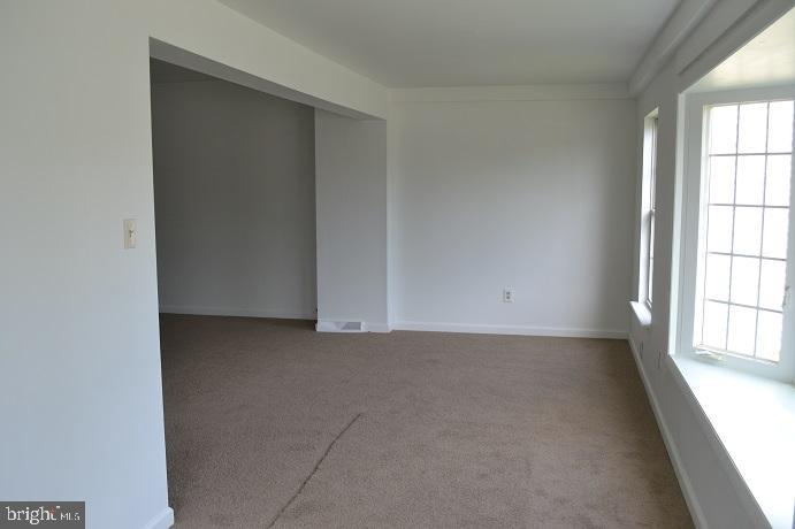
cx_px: 398
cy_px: 264
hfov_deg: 57.2
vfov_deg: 39.9
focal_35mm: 33
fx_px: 728
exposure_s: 1/125
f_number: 5.6
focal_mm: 22
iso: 280
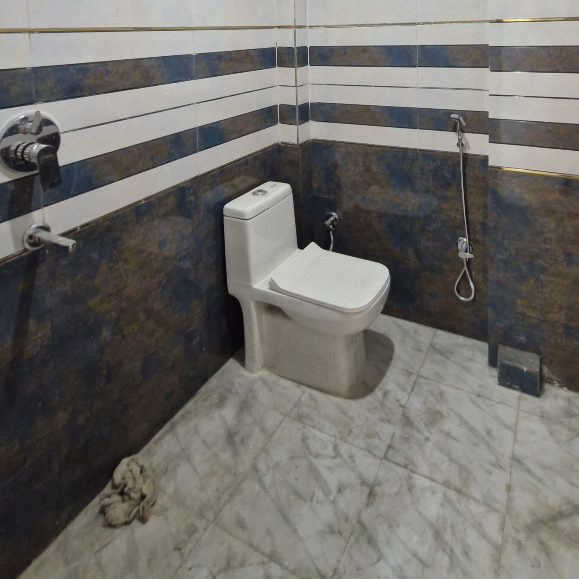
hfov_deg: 69.0
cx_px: 346
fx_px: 416
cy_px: 74
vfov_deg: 60.6
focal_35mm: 22
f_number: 2.2
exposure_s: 1/33
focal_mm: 1.74
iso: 500
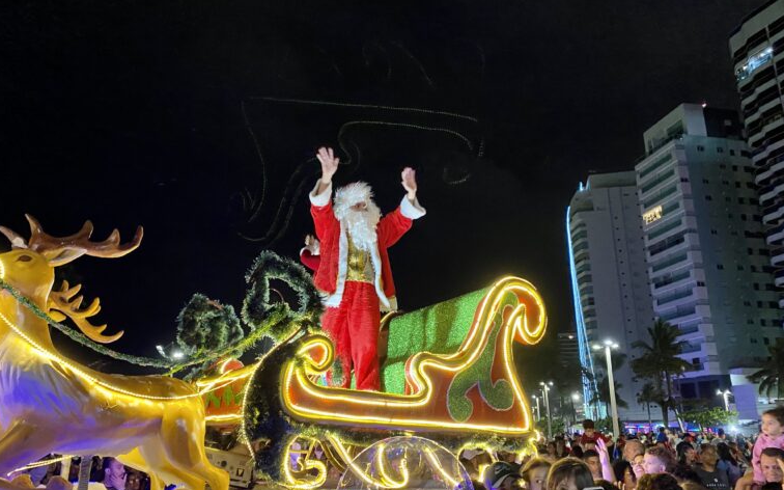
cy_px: 272
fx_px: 598
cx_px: 394
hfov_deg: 66.5
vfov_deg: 44.4
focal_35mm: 28
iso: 500
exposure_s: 1/39
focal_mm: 4.25
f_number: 1.8
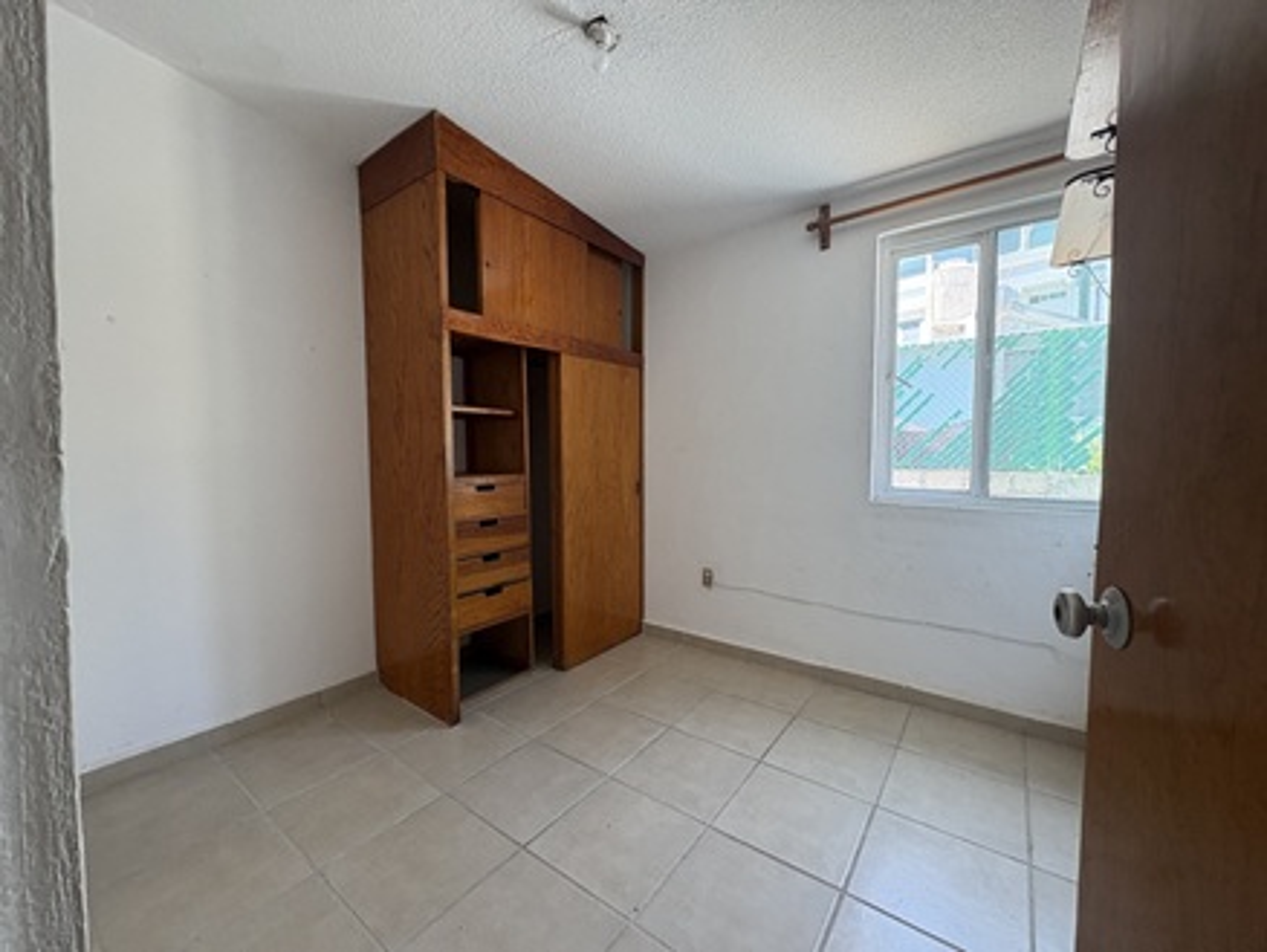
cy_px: 476
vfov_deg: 85.7
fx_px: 513
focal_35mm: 14
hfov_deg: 102.0
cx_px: 634
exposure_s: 1/94
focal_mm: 2.22
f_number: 2.2
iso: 250
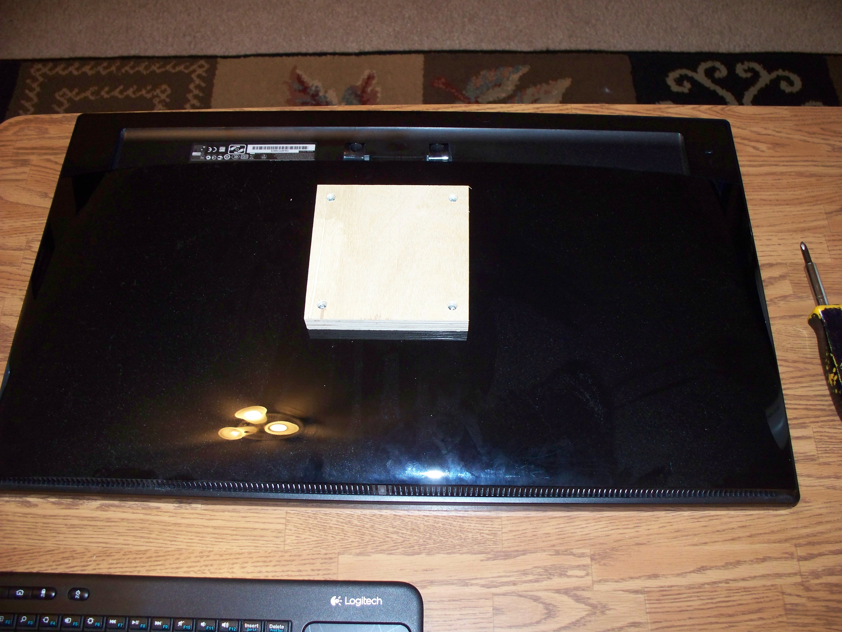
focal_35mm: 36
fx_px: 876
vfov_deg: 39.7
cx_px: 421
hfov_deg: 51.4
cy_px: 316
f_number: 2.8
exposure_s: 1/30
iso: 200
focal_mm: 7.54
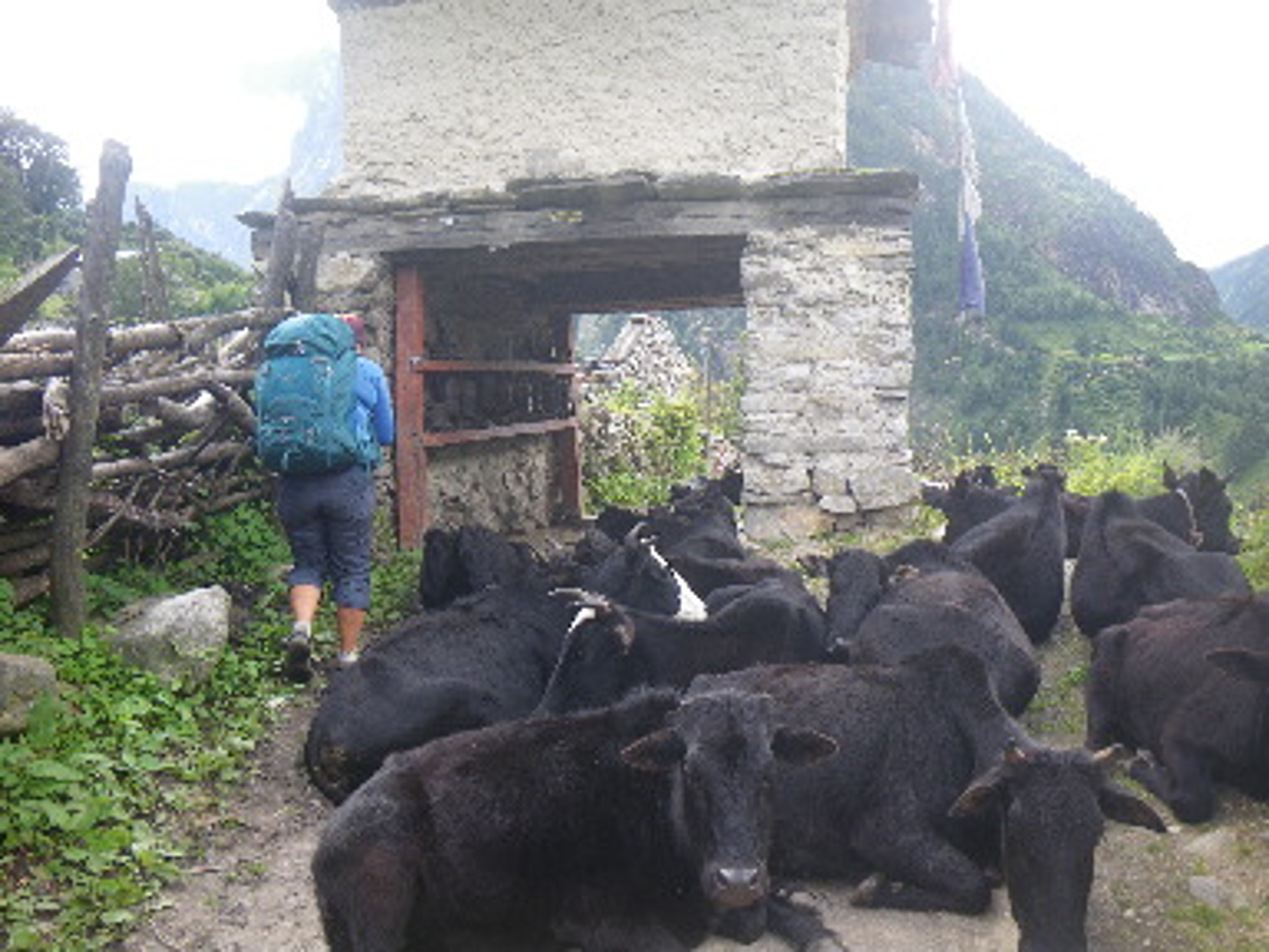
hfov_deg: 63.4
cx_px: 634
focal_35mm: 28
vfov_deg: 49.7
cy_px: 476
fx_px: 1026
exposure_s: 1/80
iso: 50
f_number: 3.5
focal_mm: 5
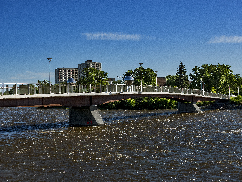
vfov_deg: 29.1
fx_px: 350
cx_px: 121
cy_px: 91
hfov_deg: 38.2
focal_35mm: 50
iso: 200
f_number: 9
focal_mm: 25
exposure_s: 1/320
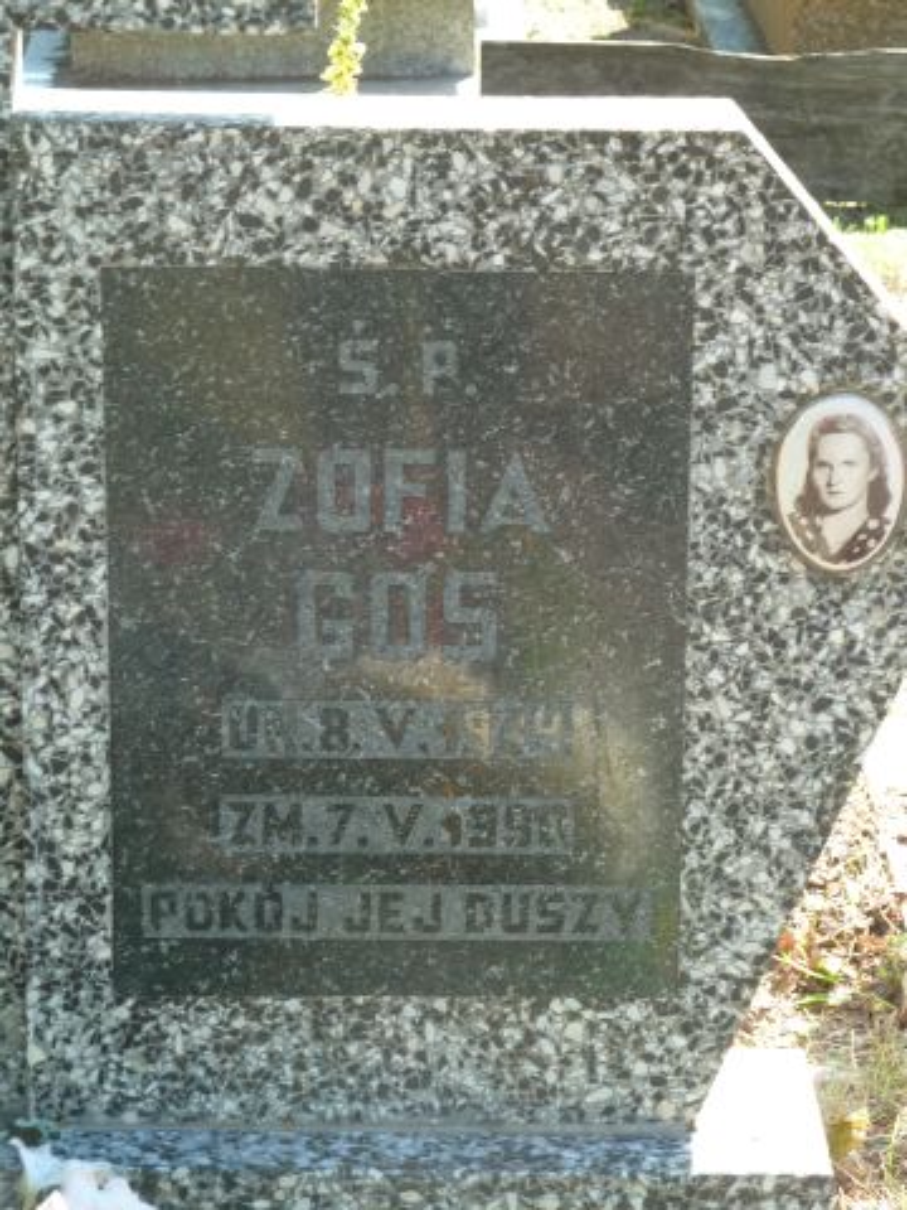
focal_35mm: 119
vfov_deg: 16.6
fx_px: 4157
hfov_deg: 12.5
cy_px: 605
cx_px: 454
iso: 80
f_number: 4.4
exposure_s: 1/60
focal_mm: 19.5
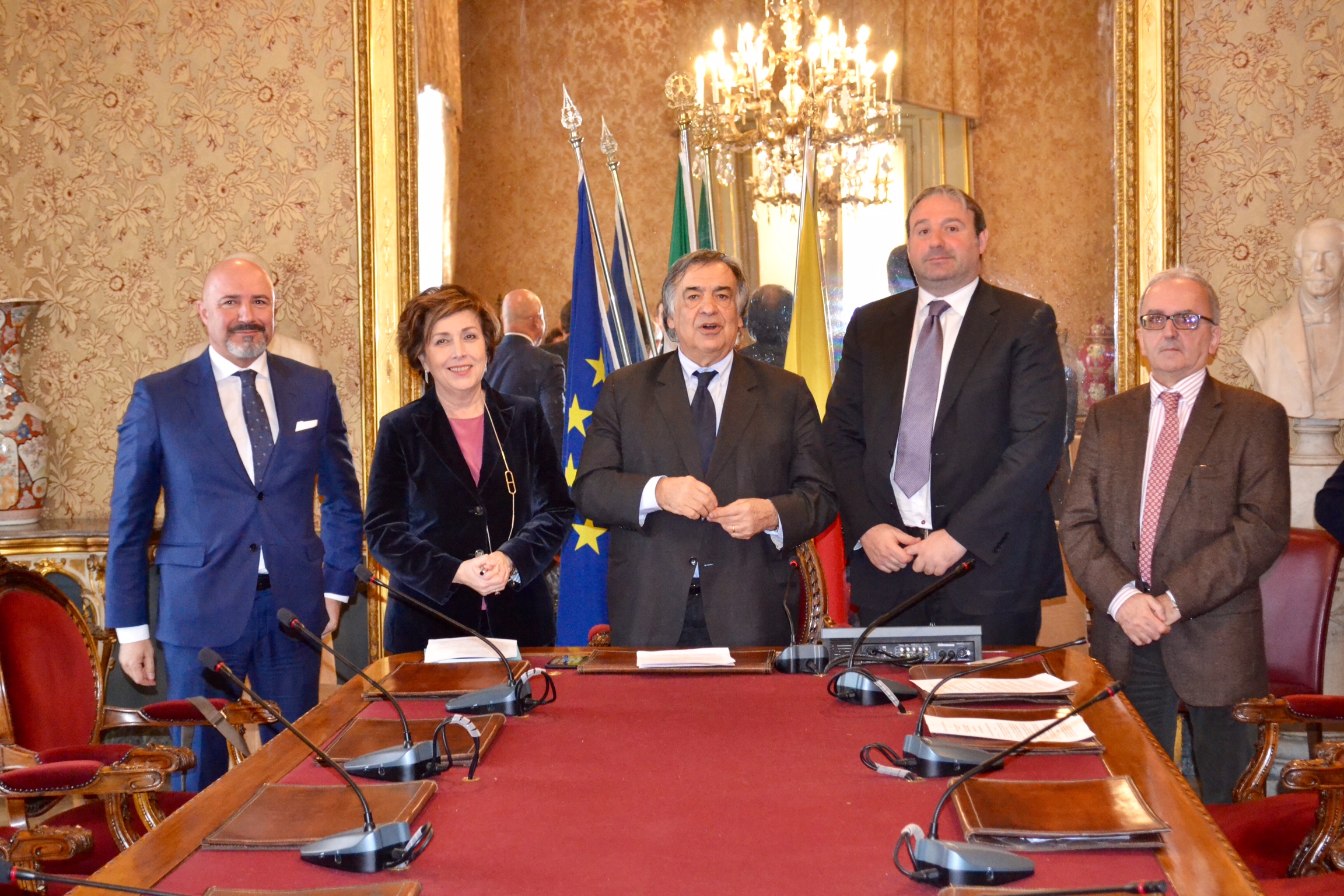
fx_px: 2352
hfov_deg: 31.9
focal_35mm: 63
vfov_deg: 21.6
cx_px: 672
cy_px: 448
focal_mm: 42
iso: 3200
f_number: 5.3
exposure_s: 1/60
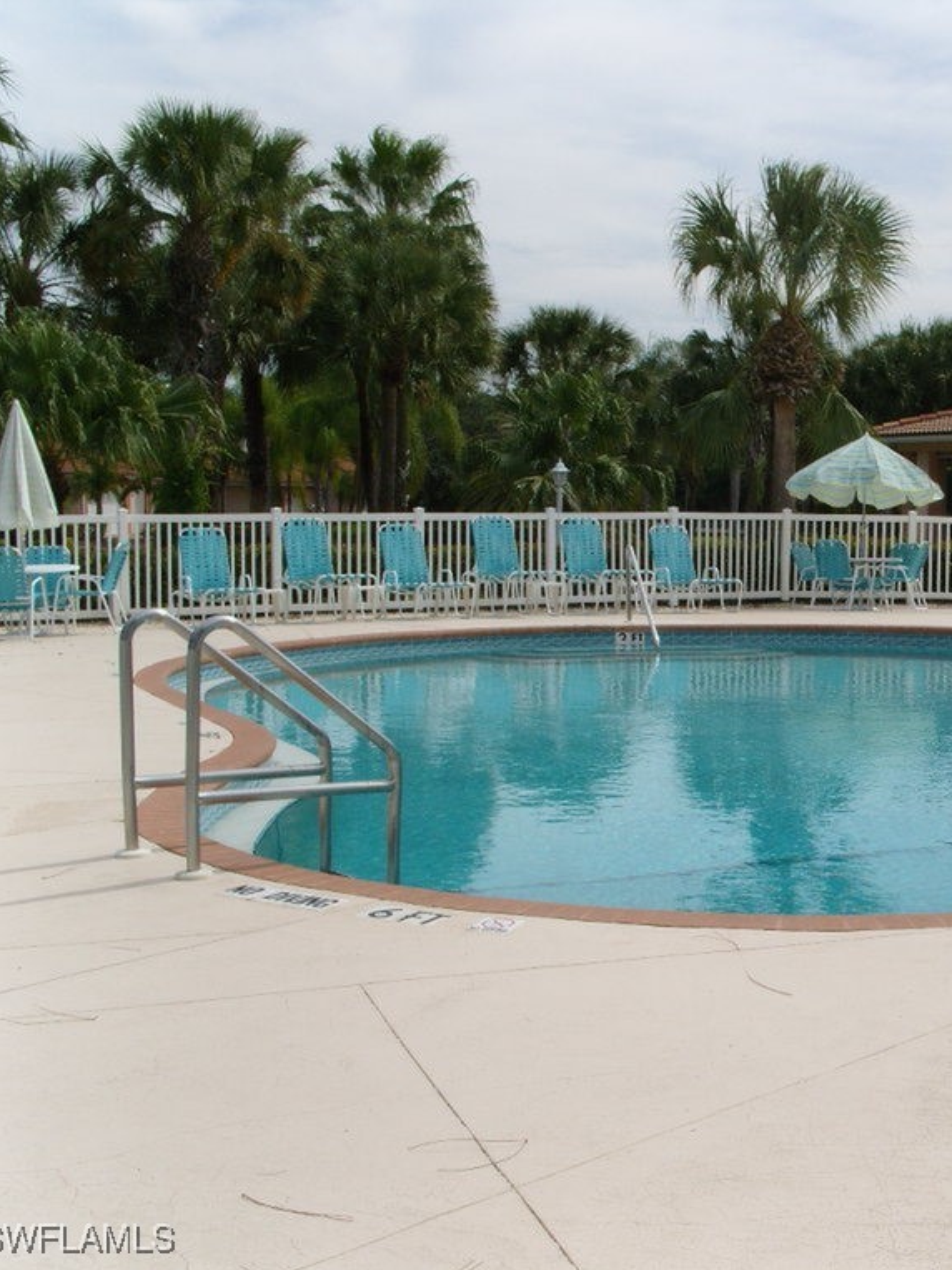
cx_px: 822
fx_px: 1871
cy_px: 636
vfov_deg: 37.5
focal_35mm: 51
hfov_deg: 27.7
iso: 80
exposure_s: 1/1500
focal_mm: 7.8
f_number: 4
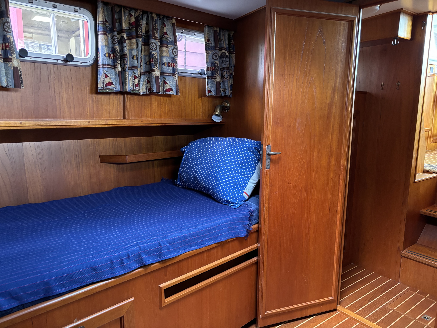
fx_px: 328
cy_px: 164
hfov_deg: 67.3
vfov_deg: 53.1
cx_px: 218
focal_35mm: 26
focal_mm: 5.96
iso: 640
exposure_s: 1/40
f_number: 1.6
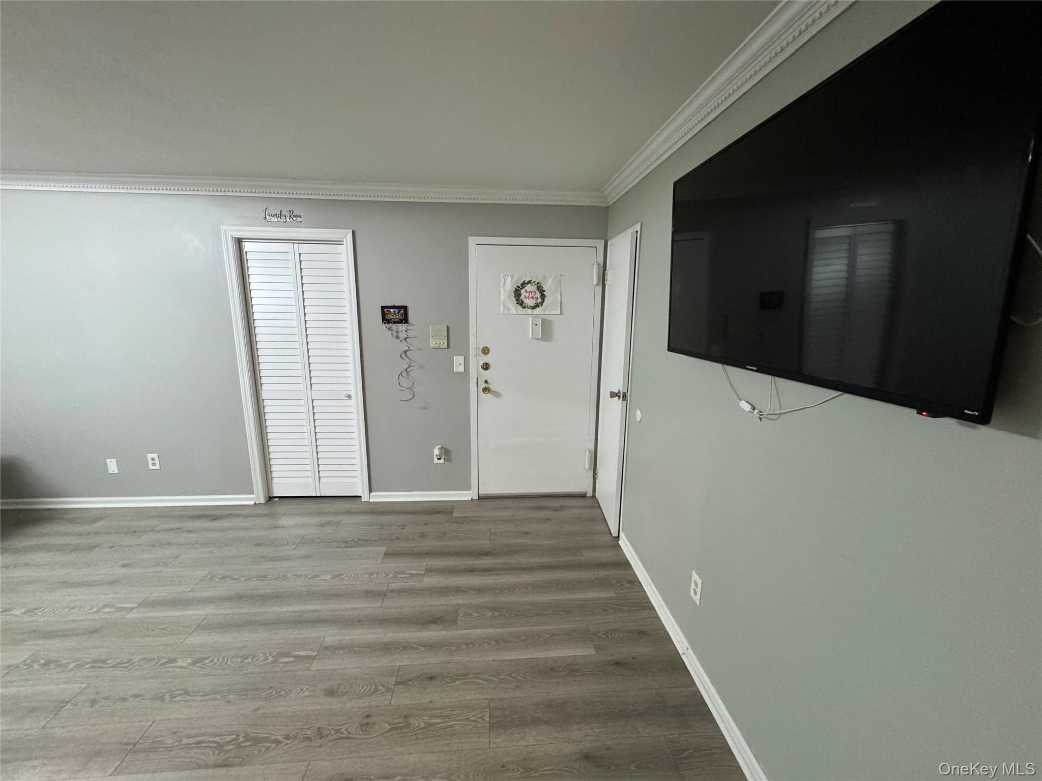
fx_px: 421
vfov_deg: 85.7
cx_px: 521
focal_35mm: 14
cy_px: 390
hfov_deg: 102.1
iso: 400
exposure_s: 1/60
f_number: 2.2
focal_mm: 2.22
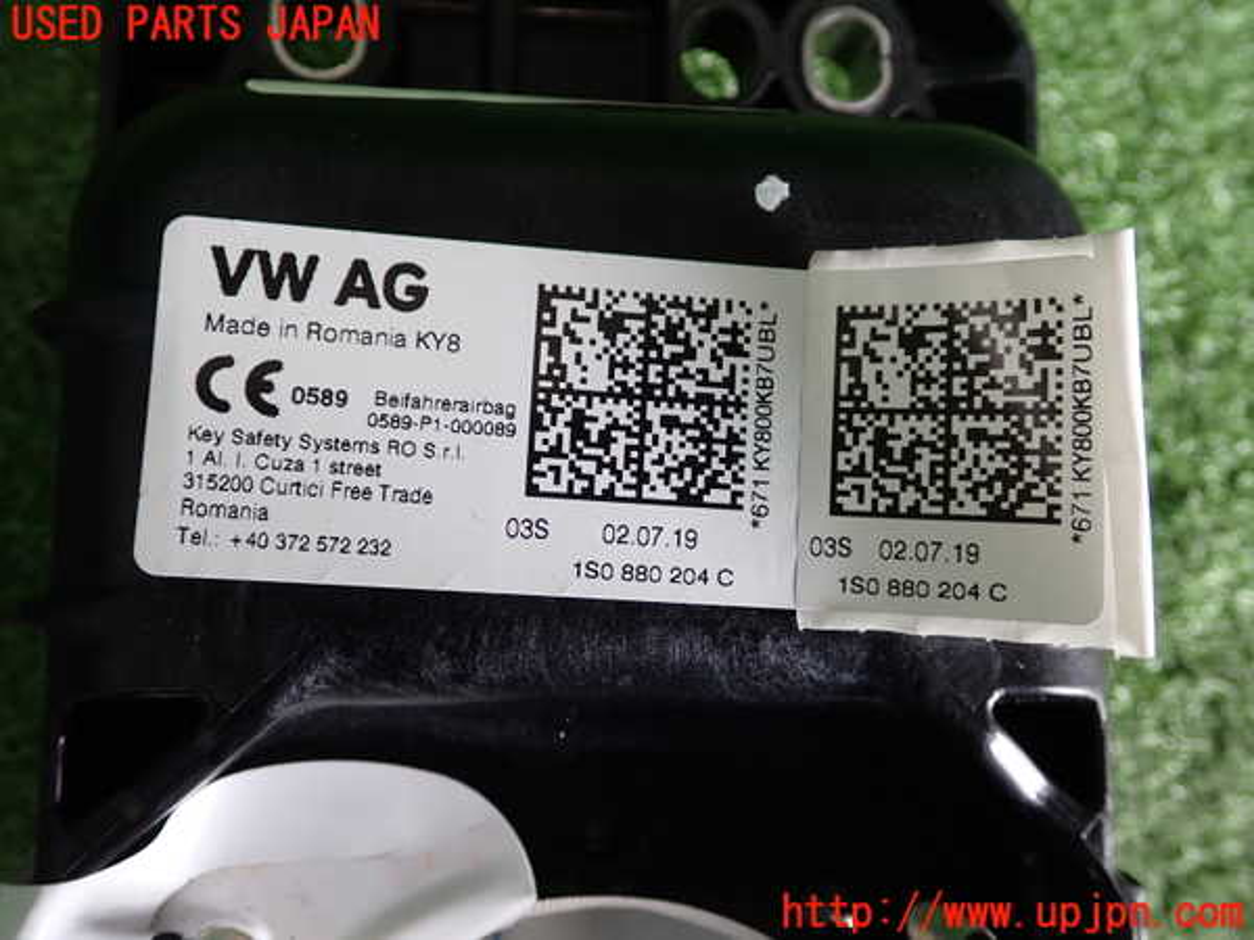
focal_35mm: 32
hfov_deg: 56.8
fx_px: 1159
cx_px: 627
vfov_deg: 44.2
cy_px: 470
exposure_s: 1/80
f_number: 2.4
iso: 200
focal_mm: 5.79
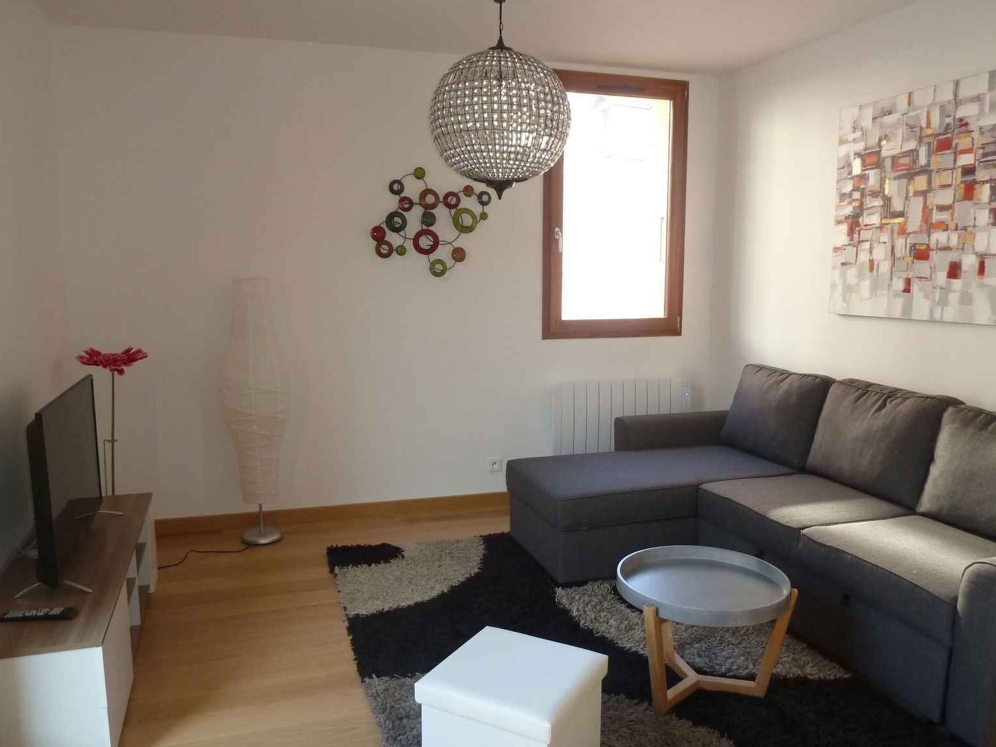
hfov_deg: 67.3
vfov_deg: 53.1
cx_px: 489
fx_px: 748
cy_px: 382
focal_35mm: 26
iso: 160
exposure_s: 1/30
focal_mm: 4.1
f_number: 3.3
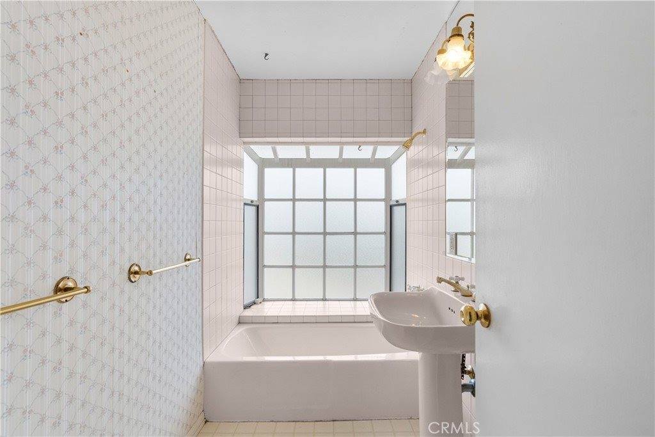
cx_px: 328
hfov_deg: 96.7
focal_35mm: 16
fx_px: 291
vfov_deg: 73.8
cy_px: 218
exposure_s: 1/80
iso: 2000
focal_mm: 16
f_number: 8
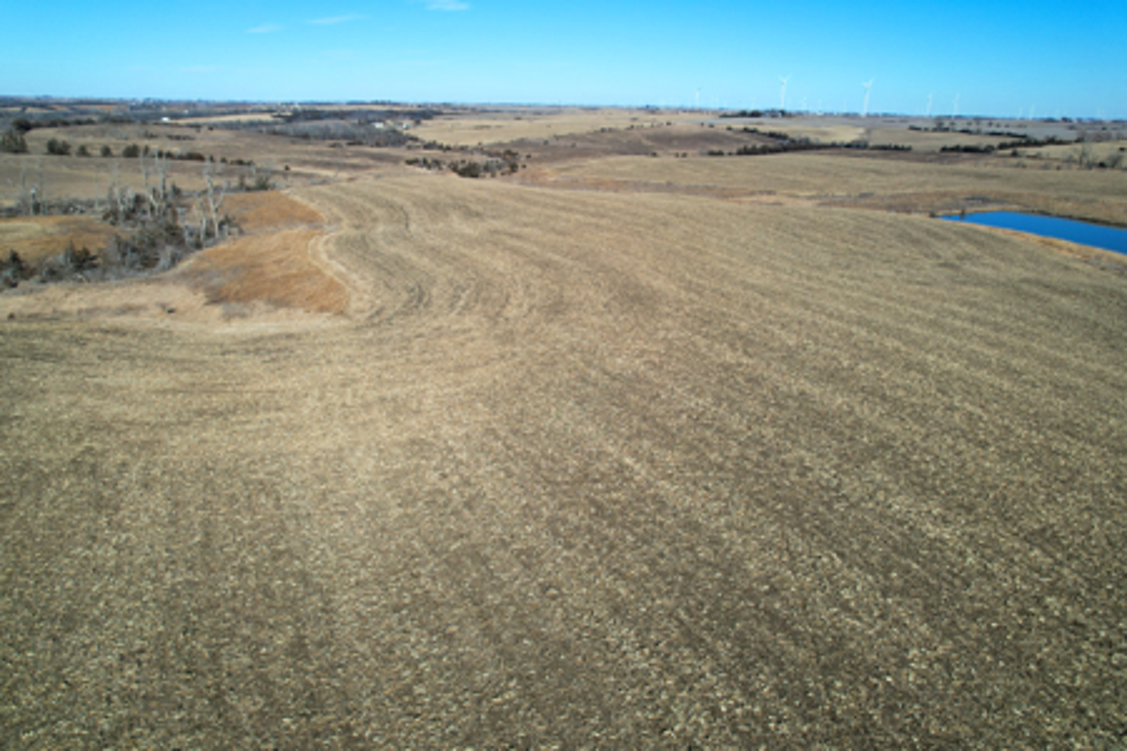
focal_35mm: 22
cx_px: 564
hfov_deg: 78.6
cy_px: 376
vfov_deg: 57.2
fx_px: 689
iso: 100
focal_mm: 8.38
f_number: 2.8
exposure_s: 1/2000
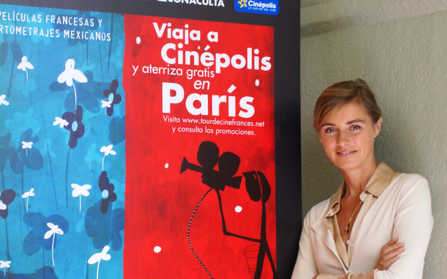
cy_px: 202
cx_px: 143
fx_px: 889
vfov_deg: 17.8
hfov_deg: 28.0
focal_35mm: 73
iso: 400
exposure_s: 1/25
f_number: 5
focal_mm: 30
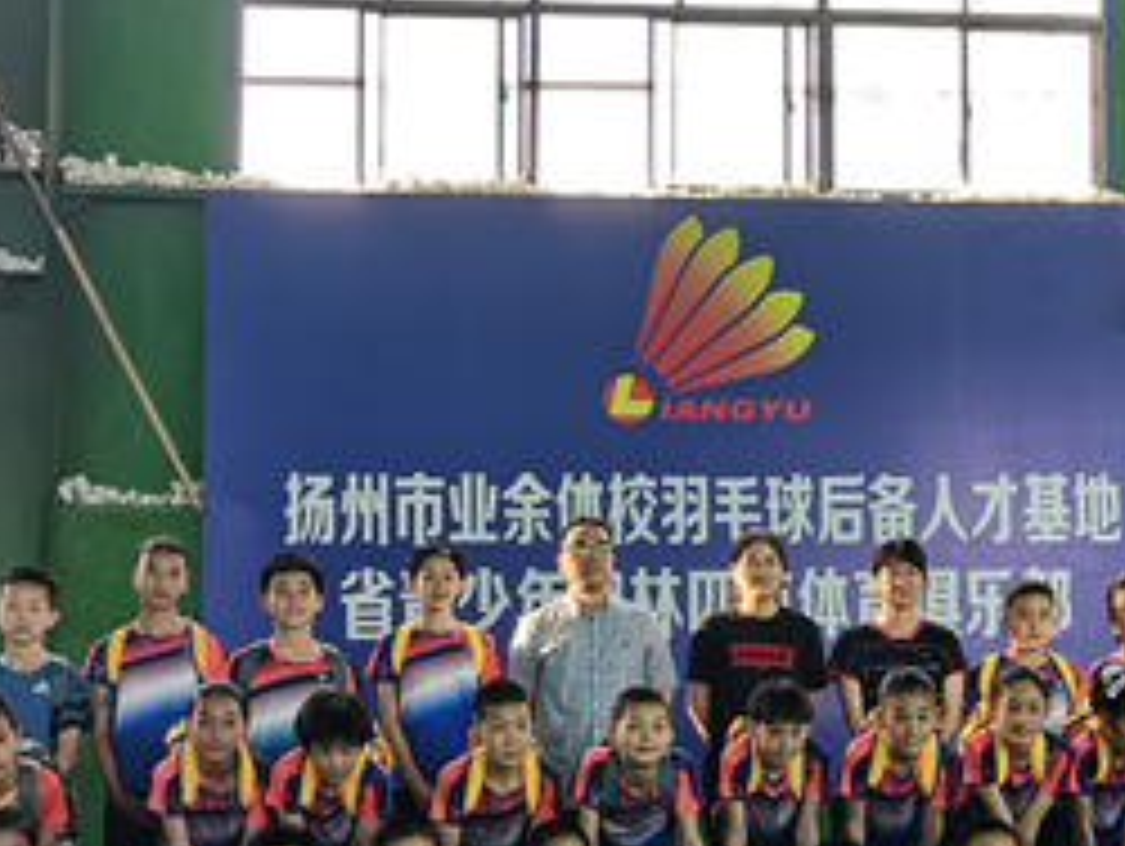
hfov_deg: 35.2
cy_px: 610
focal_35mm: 54
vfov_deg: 26.8
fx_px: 1757
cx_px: 747
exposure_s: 1/50
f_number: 1.9
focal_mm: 4.94
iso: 200
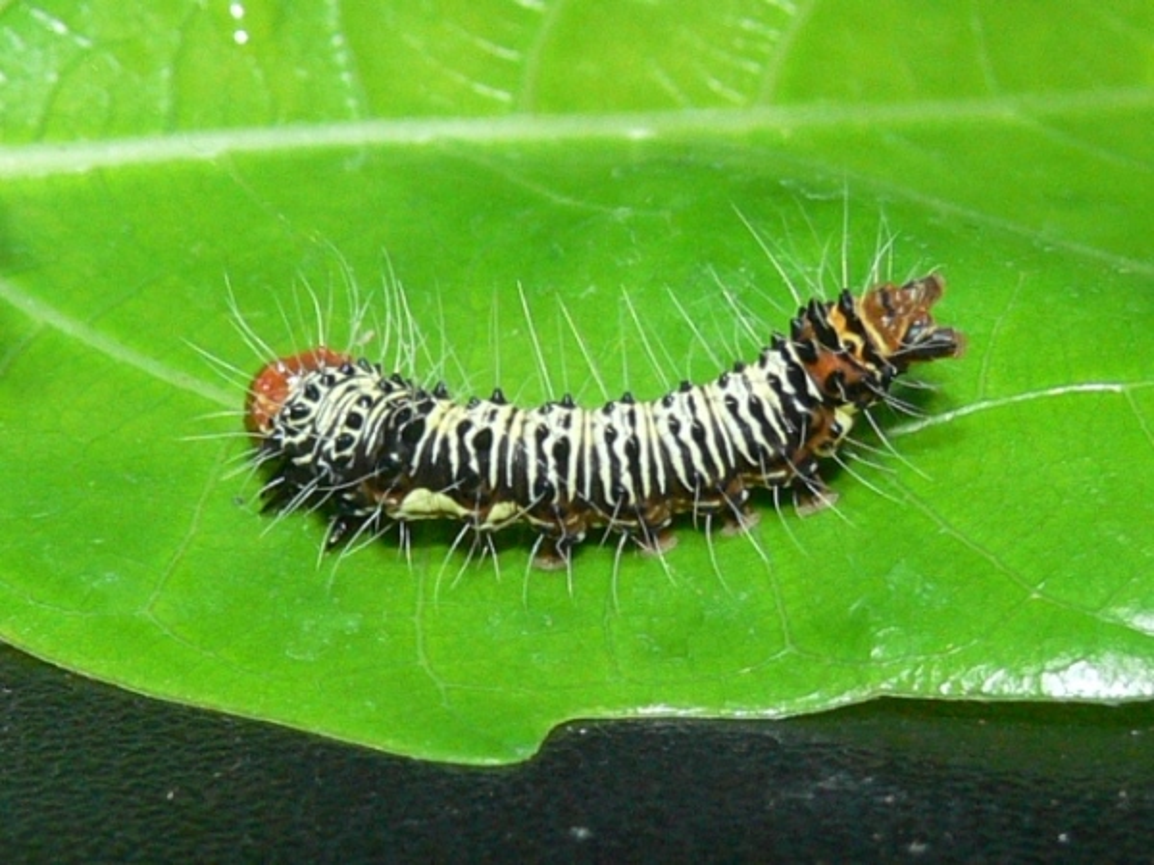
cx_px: 577
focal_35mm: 35
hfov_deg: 52.6
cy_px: 432
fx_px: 1167
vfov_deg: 40.7
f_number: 4
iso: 100
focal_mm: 7.4
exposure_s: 1/30
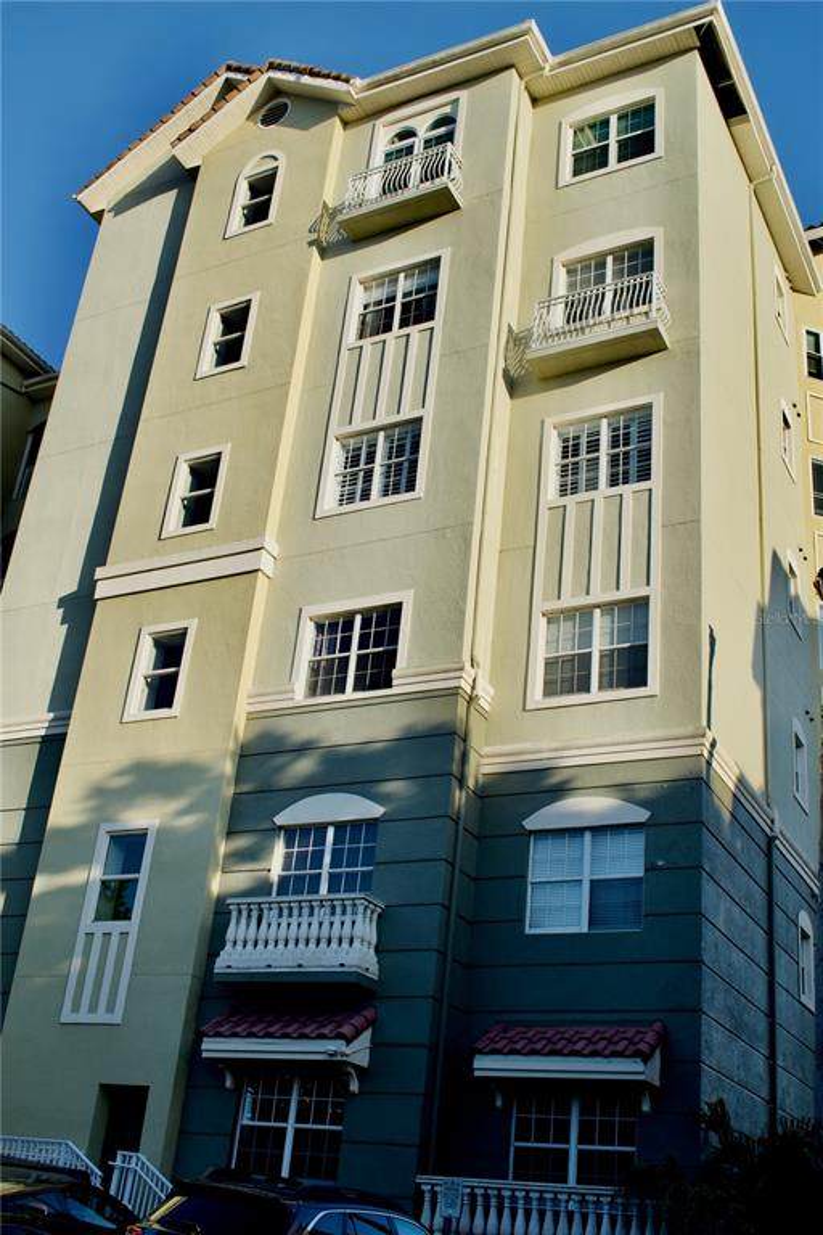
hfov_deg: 35.5
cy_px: 618
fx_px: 1286
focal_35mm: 38
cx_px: 412
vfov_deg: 51.3
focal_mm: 25
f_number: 8
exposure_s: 1/250
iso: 140
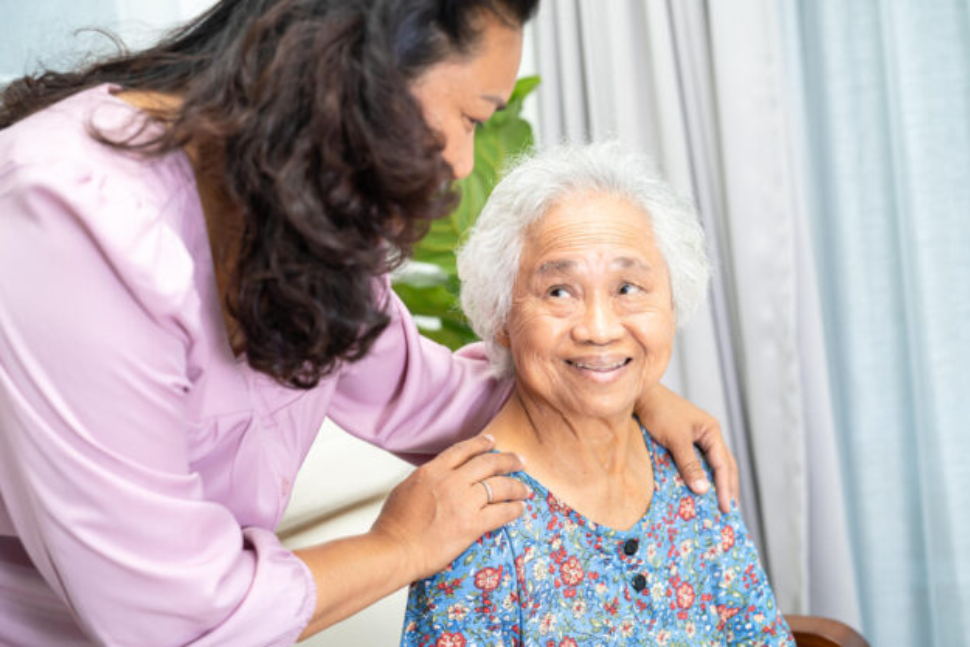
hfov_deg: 39.6
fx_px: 1347
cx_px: 485
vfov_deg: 27.0
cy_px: 324
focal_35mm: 50
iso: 800
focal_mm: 50
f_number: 2.8
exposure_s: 1/60
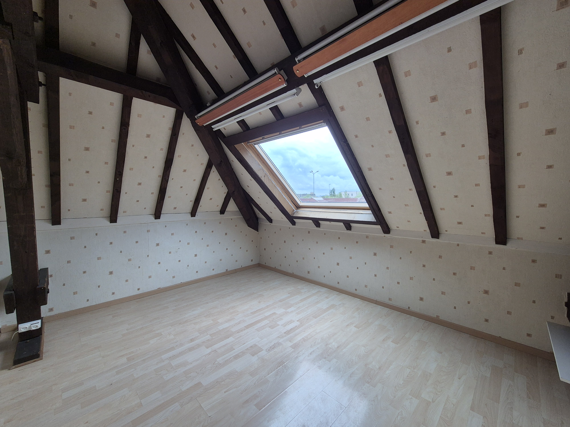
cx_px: 285
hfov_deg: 106.2
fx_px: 214
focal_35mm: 13
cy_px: 214
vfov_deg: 89.9
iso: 50
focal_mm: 2.2
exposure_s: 1/160
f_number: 2.2
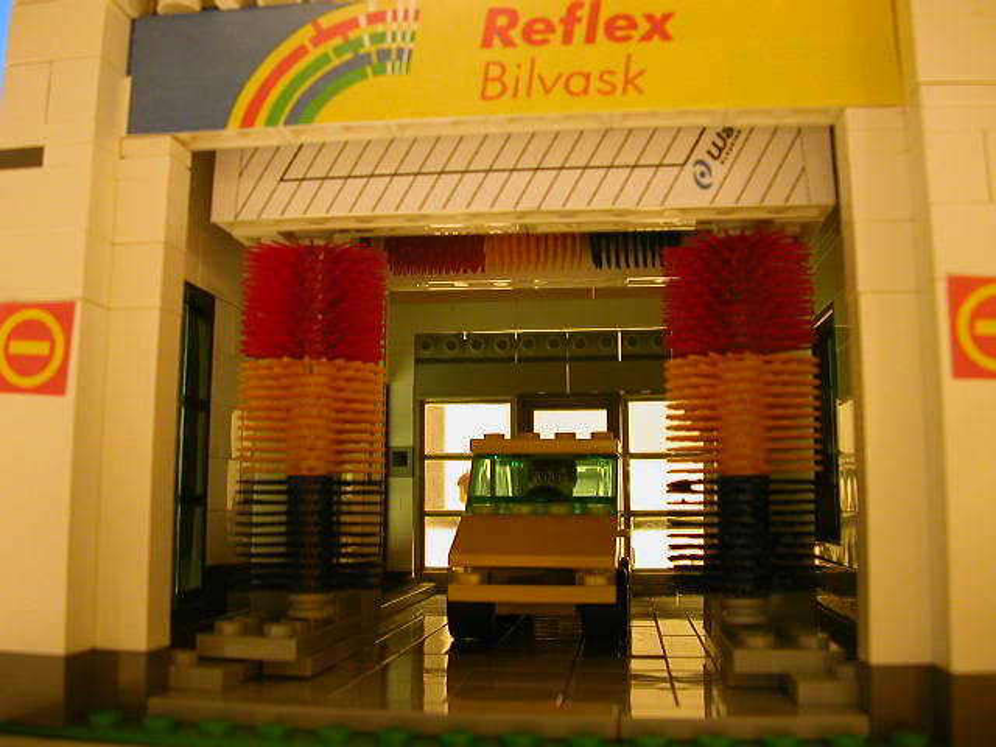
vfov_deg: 38.7
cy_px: 374
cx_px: 498
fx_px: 1065
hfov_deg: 50.1
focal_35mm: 37
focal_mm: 5.6
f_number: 2.7
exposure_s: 1/5.5
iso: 100
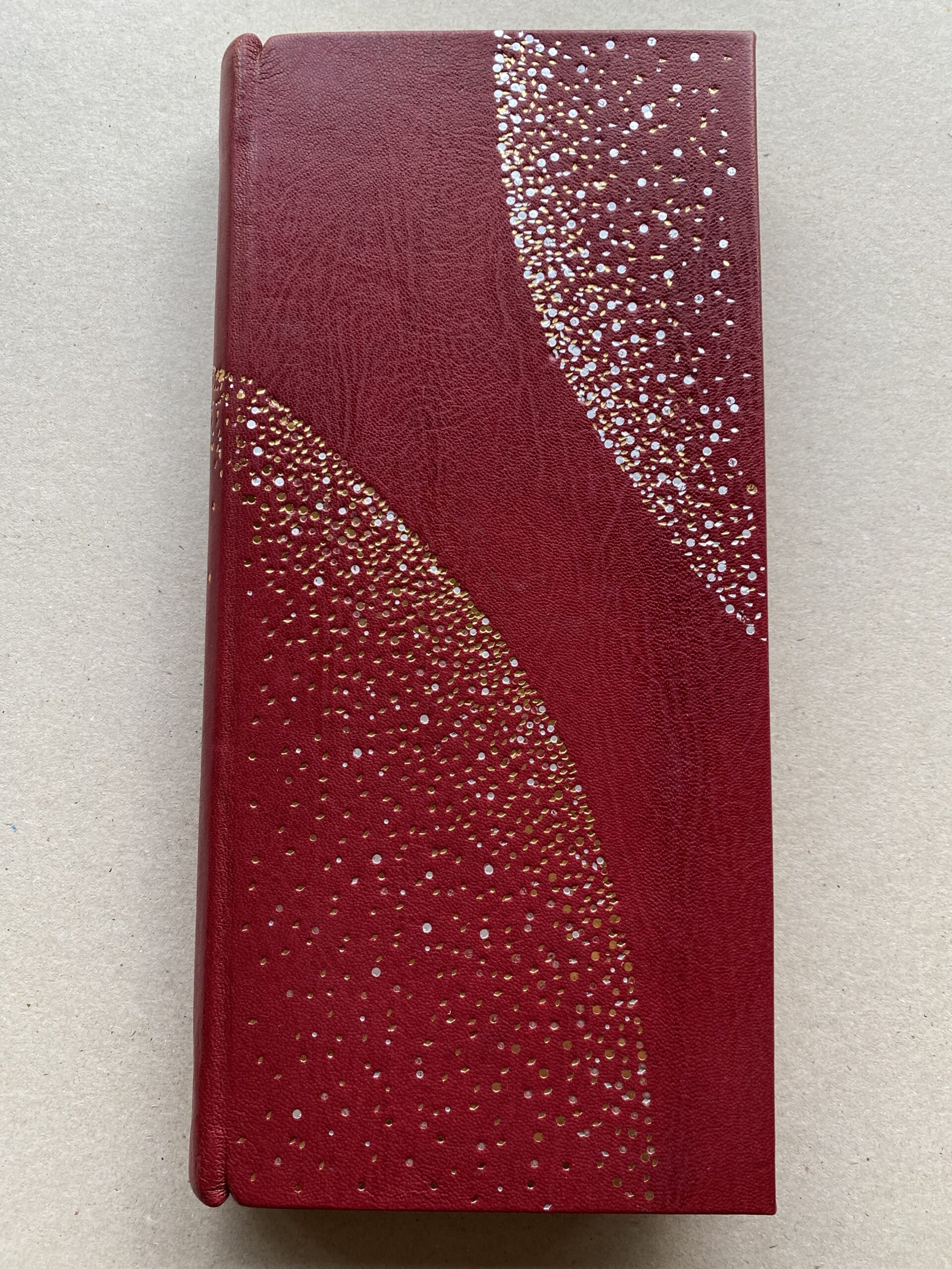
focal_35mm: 26
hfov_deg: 53.1
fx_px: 953
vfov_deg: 67.3
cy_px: 634
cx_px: 476
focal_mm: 4.25
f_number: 1.8
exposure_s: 1/100
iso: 100
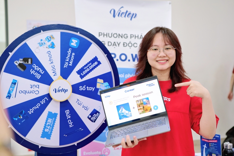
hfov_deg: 30.1
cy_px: 78
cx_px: 117
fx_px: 435
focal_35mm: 67
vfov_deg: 20.3
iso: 3200
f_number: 4
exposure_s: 1/200
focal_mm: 67
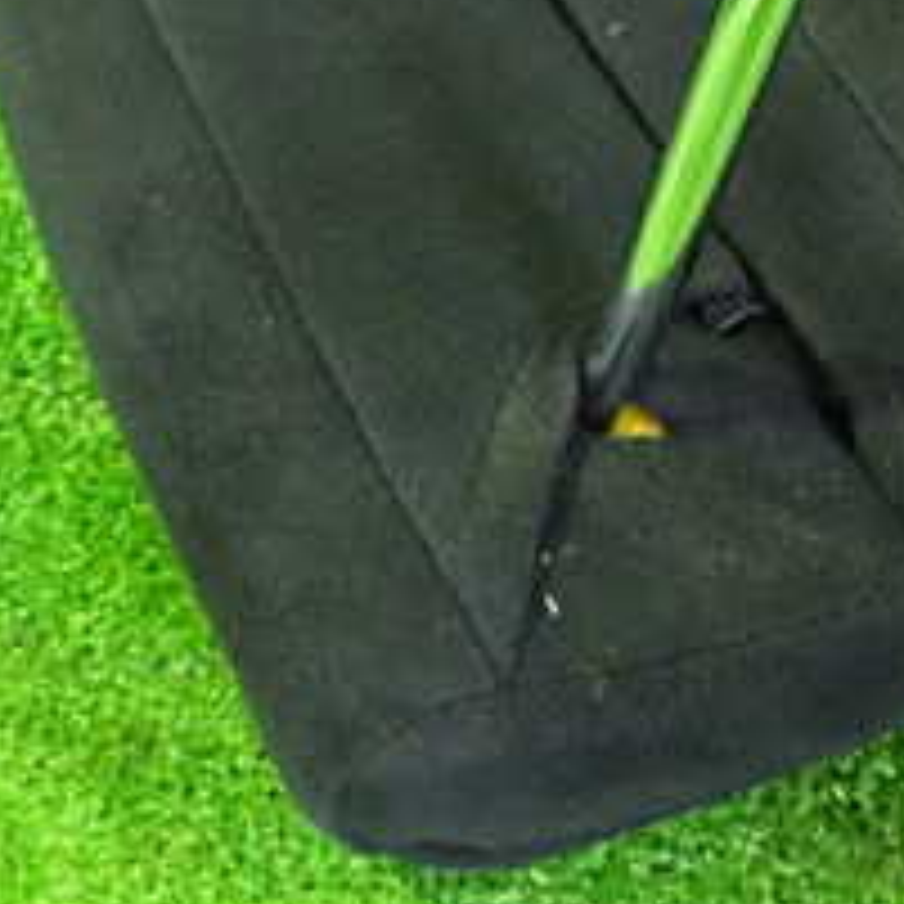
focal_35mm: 79
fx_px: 2334
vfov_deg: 21.3
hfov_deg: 21.9
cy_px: 40
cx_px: 585
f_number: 2.3
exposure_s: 1/30
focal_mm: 5.4
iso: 1250
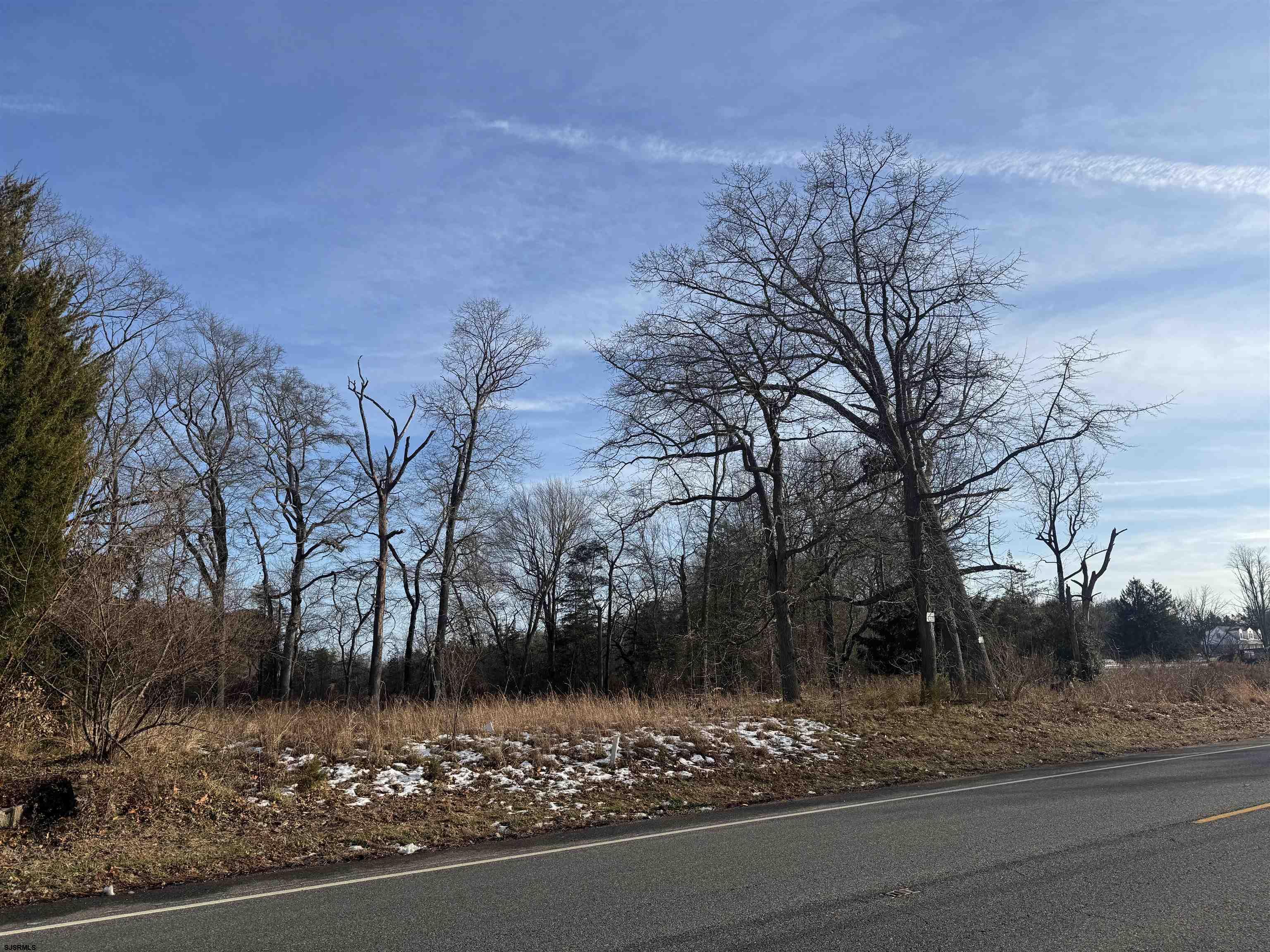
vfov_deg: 56.8
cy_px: 476
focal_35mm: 24
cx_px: 635
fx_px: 881
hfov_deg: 71.6
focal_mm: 6.76
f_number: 1.78
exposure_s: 1/4950
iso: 80
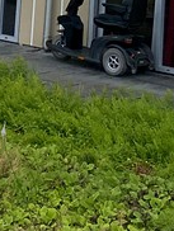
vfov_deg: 10.9
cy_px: -322
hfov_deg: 9.5
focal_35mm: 154
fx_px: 1030
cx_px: -27
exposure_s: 1/2571
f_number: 1.8
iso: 32
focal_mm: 4.25
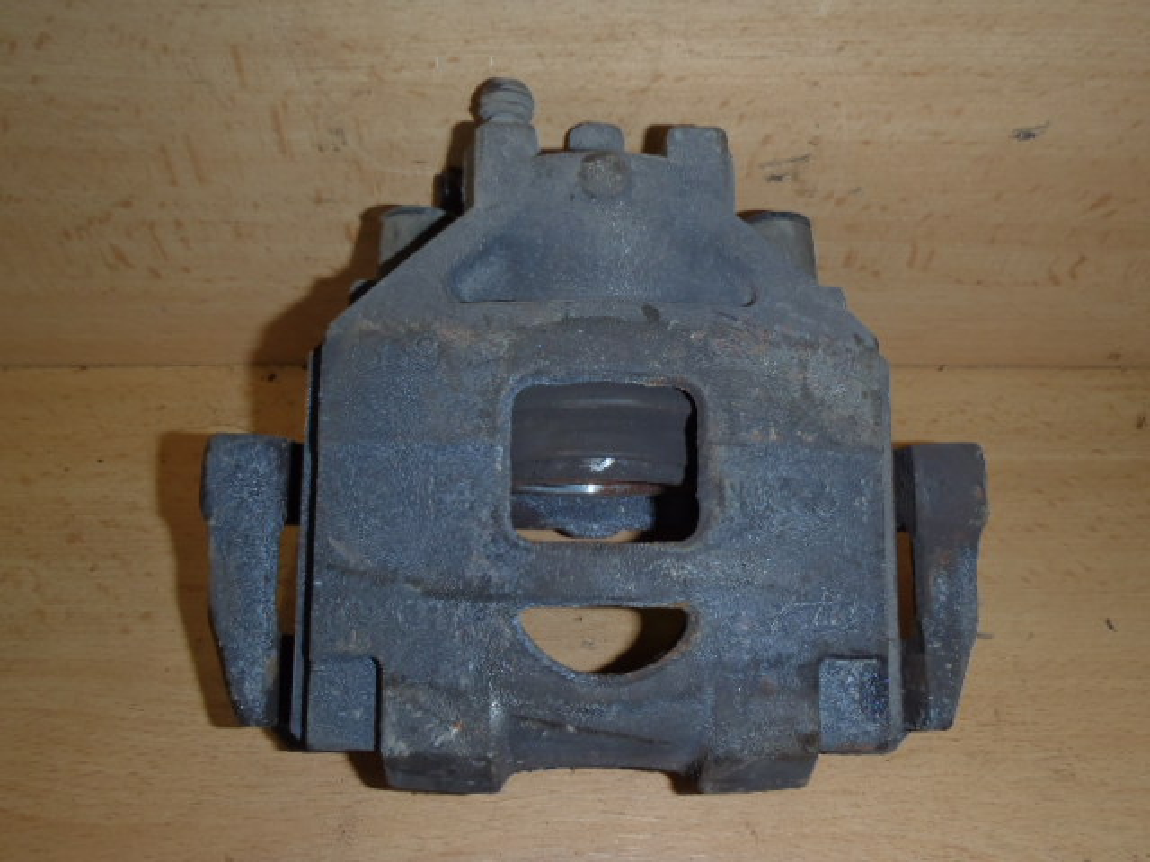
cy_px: 431
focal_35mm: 28
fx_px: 930
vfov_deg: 49.7
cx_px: 575
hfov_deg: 63.4
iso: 100
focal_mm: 5
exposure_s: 1/30
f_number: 3.9
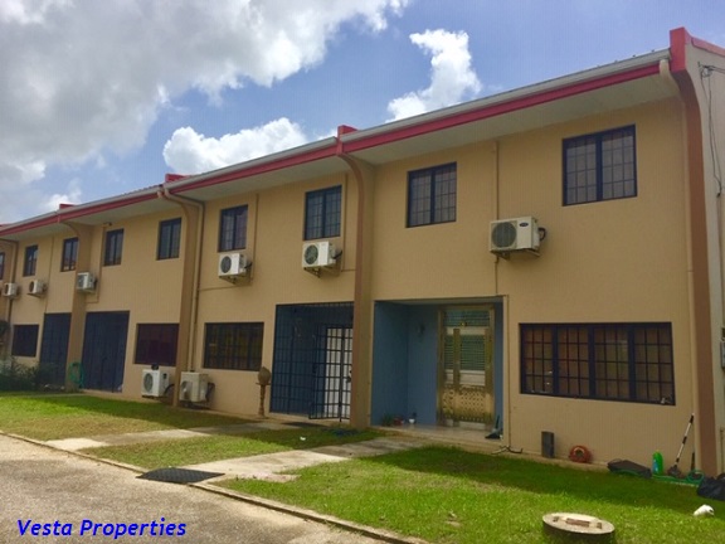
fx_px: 607
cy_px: 272
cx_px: 362
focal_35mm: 29
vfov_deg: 48.2
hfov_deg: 61.7
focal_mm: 4.15
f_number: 2.2
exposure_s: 1/2825
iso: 32
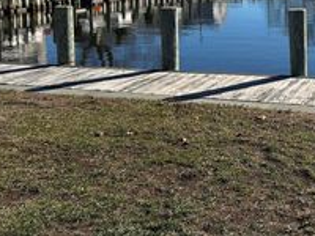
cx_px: 293
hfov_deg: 28.5
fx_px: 591
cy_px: 4
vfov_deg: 21.8
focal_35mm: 65
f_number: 1.5
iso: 50
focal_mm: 5.7
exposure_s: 1/4630
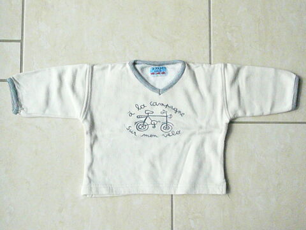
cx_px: 153
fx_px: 433
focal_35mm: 49
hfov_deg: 38.9
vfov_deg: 29.7
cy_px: 115
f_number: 10
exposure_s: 1/2000
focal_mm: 8.1
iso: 3200
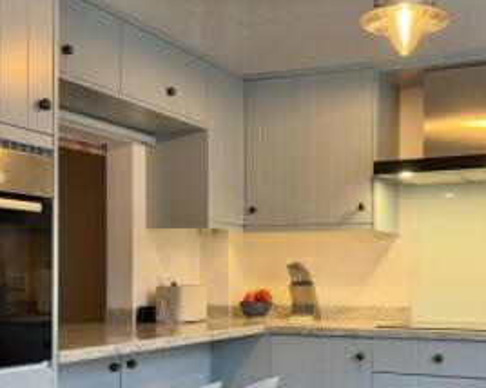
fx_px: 733
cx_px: 351
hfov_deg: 36.0
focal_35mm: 51
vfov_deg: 29.3
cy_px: 276
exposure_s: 1/76
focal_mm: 6.76
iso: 200
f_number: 1.78
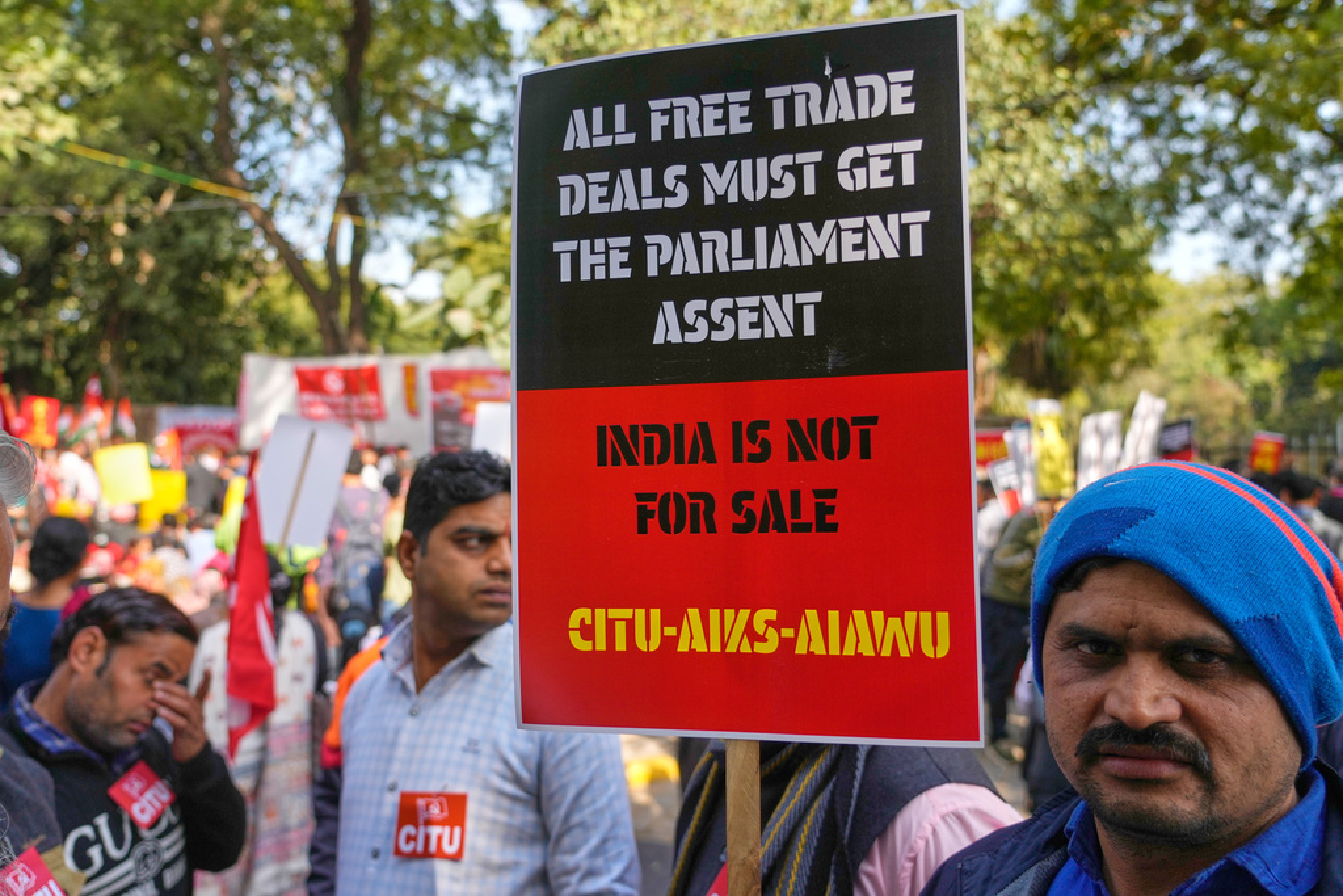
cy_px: 448
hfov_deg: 63.7
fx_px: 1082
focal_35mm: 29
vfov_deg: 45.0
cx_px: 672
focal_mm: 29
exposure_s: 1/1000
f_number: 4
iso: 400
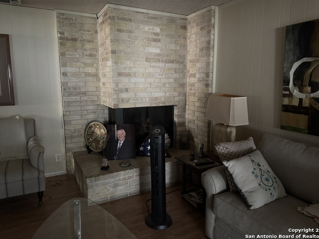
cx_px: 164
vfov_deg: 54.9
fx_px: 230
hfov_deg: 69.4
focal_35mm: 25
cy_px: 115
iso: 1250
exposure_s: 1/30
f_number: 1.78
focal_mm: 6.76
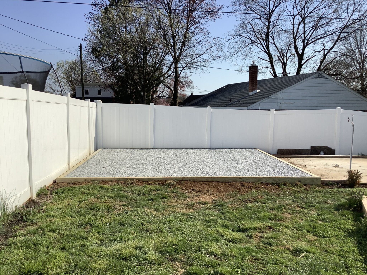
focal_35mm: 31
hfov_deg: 58.4
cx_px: 184
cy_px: 138
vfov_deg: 45.4
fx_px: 329
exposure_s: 1/1988
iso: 25
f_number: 2.4
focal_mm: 3.3
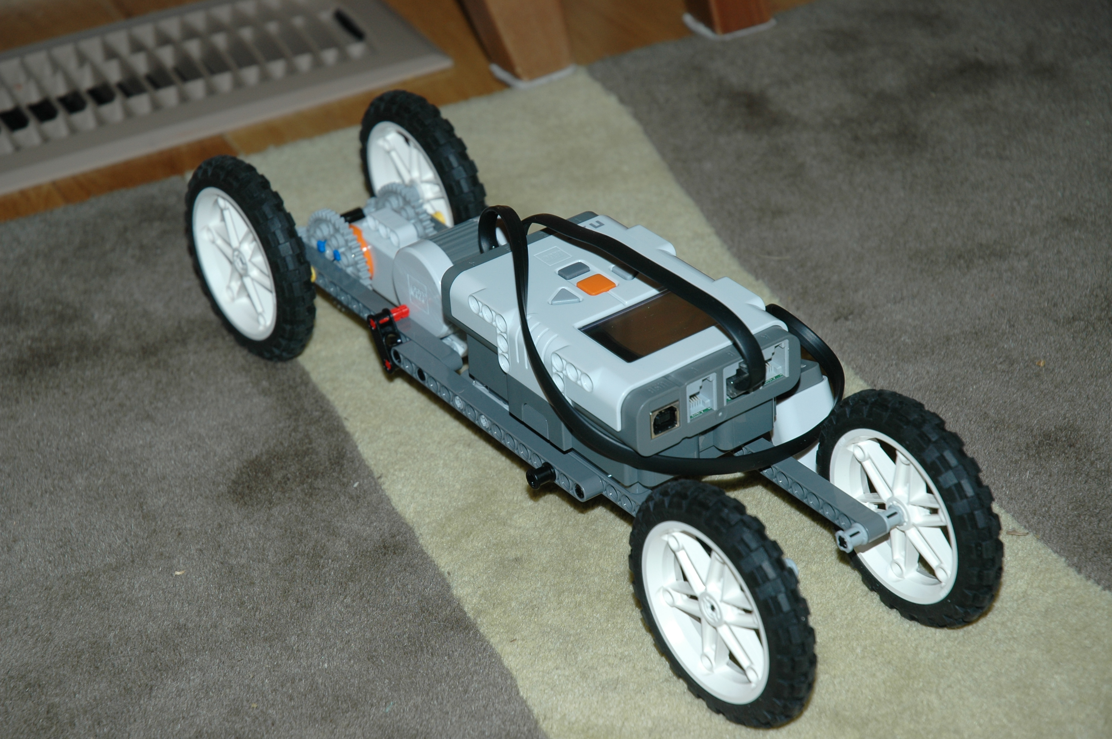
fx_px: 2870
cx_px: 556
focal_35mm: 93
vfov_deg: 14.7
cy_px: 370
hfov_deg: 21.9
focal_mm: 62
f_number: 6.3
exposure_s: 1/60
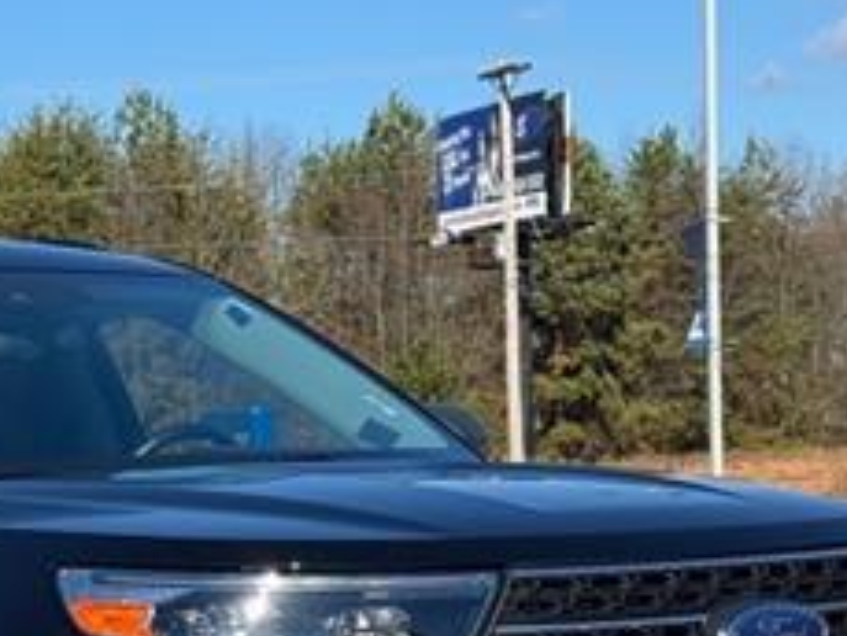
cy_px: 728
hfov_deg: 14.5
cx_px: 33
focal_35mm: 134
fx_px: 3280
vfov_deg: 10.9
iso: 64
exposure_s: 1/4310
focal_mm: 6.76
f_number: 1.78
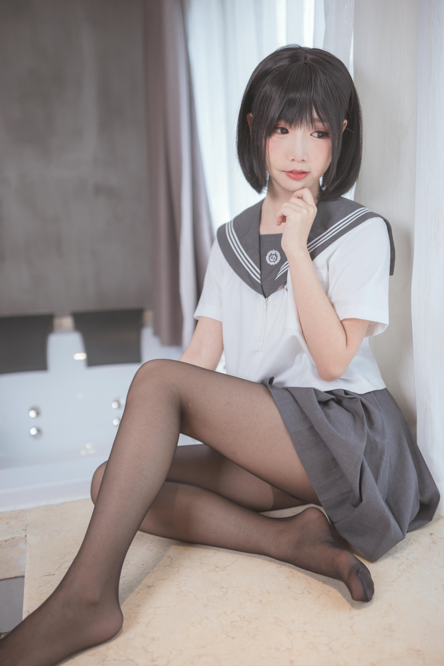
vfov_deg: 54.4
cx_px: 222
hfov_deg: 37.9
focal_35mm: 35
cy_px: 333
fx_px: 647
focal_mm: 35
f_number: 2.5
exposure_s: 1/60
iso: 100
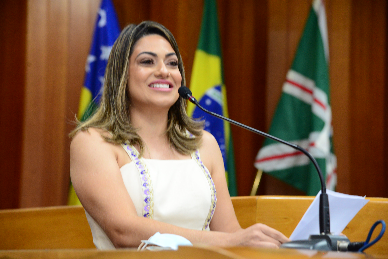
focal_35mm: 100
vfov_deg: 13.7
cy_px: 130
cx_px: 194
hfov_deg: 20.4
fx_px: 1078
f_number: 4.5
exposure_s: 1/60
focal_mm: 100
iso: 2500
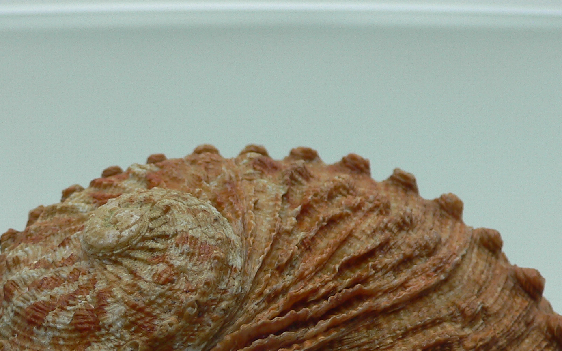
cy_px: 292
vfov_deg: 23.5
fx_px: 827
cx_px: 257
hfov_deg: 37.5
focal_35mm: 54
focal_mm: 4.6
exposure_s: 1/60
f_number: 2.8
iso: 80
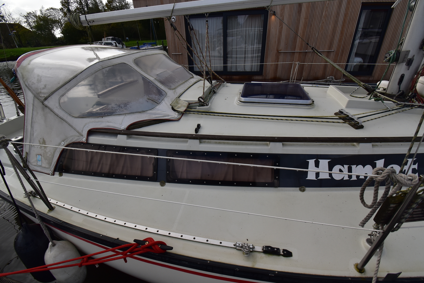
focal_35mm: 15
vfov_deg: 77.4
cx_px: 212
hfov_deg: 100.3
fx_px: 177
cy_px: 142
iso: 400
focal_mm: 10
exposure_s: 1/250
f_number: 10
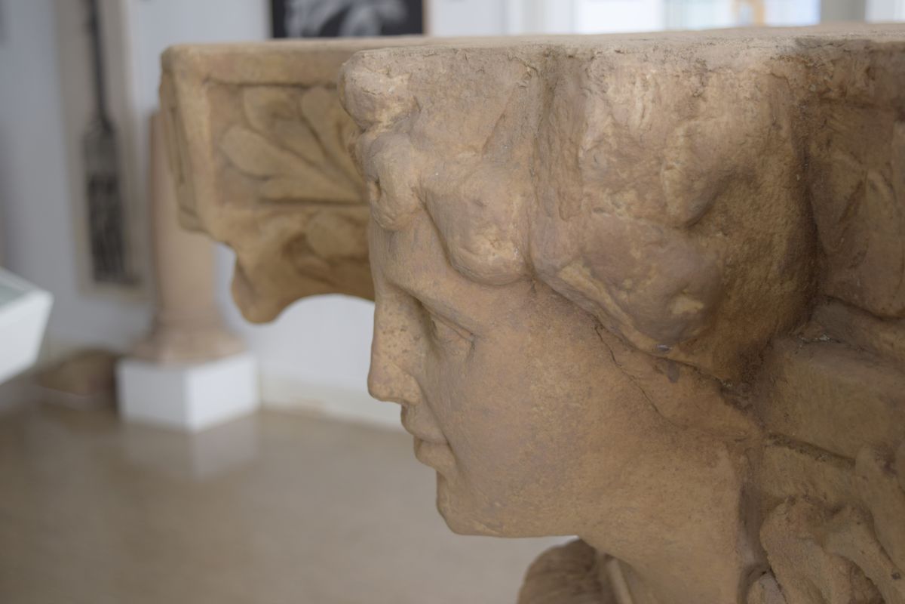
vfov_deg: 25.8
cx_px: 452
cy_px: 302
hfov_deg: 37.9
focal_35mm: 52
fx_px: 1320
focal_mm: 35
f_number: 4.5
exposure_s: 1/40
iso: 400
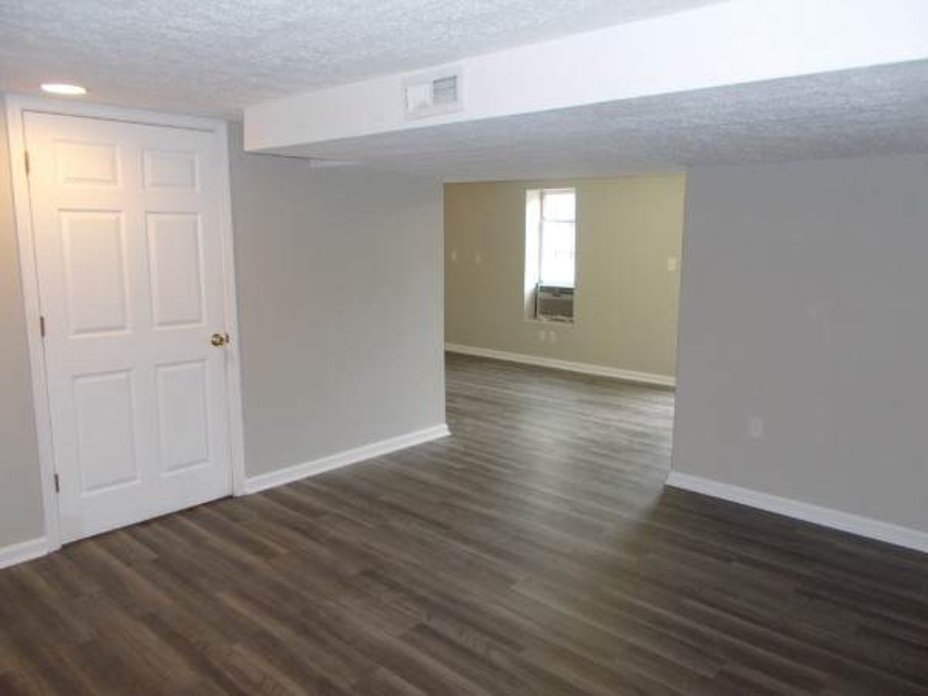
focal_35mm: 26
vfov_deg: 53.1
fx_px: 697
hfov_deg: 67.3
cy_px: 348
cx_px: 464
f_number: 3.2
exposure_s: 1/25
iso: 200
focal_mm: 4.6
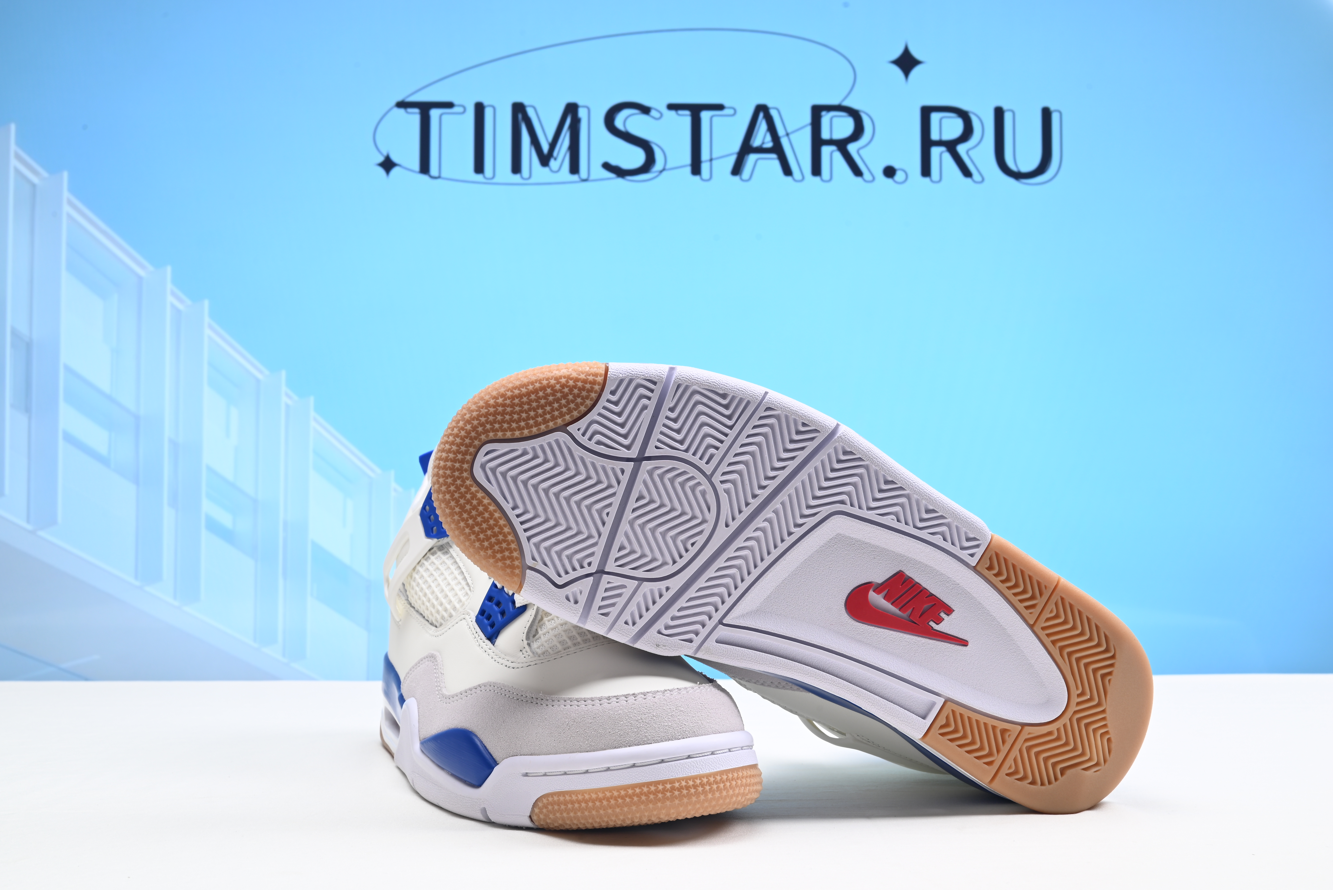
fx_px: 1445
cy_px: 445
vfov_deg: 34.2
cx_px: 666
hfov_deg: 49.5
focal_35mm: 39
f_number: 16
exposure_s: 1/2
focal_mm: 39
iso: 100
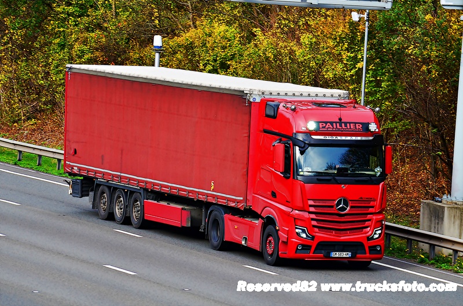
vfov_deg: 5.5
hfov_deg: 8.3
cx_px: 232
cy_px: 153
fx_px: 3177
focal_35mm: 248
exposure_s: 1/400
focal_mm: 165
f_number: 7.1
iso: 250
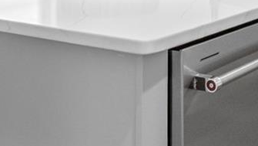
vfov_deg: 11.4
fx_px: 657
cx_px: 196
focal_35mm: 96
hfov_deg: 22.0
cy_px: -149
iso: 250
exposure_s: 1/4
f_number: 9
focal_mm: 10
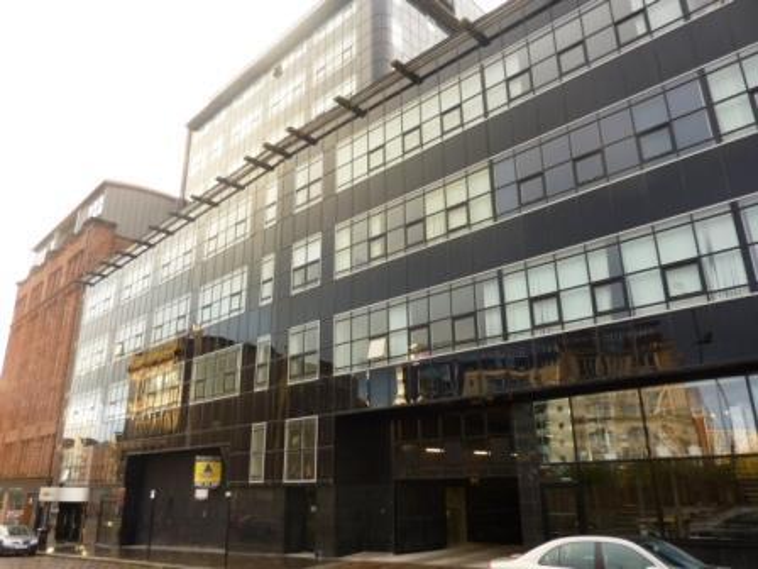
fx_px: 547
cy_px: 284
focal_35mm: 25
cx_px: 379
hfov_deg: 69.4
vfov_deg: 54.9
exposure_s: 1/50
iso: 100
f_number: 3.3
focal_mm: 4.1
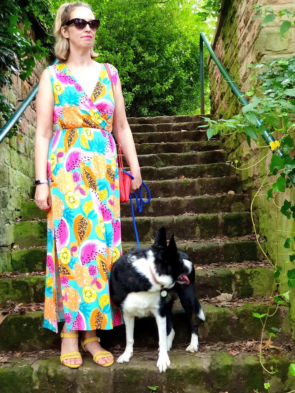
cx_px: 148
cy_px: 196
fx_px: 591
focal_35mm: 52
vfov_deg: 36.8
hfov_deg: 28.0
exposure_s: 1/33
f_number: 2.4
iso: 100
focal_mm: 6
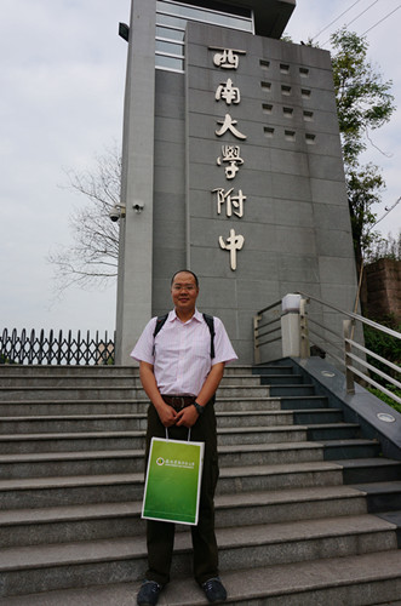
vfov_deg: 73.9
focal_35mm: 24
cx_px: 200
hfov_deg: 52.9
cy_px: 303
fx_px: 403
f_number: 13
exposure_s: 1/200
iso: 200
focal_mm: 16
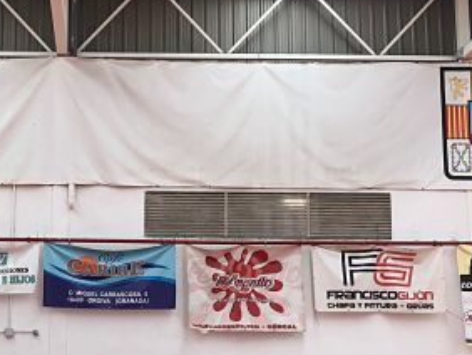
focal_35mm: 66
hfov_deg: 28.8
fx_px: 901
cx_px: 105
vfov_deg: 22.1
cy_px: 262
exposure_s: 1/120
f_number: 1.8
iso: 40
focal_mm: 4
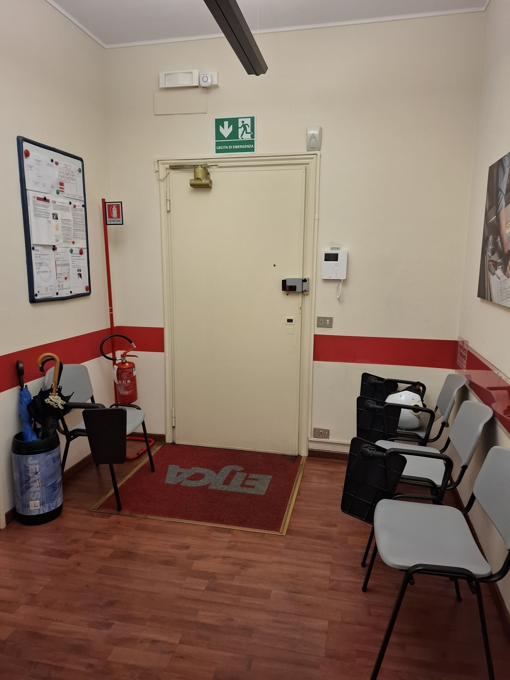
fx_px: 452
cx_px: 255
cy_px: 340
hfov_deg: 58.9
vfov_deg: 73.9
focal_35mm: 23
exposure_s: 1/50
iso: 320
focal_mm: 5.54
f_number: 1.8
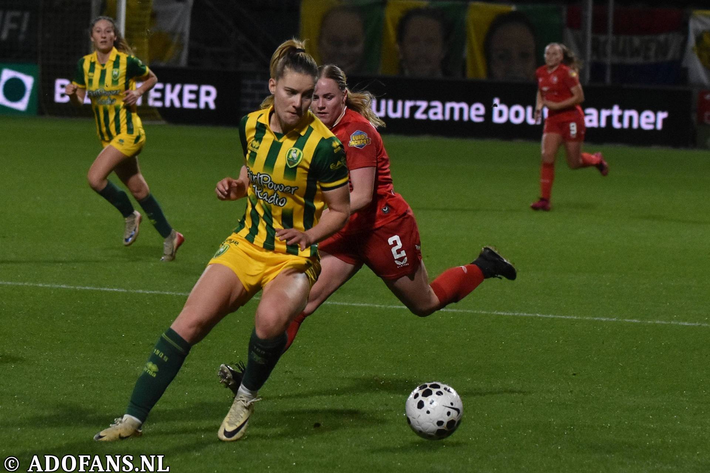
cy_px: 236
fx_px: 2662
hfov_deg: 15.2
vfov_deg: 10.2
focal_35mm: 135
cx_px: 355
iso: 2000
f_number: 3.2
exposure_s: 1/1000
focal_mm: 90
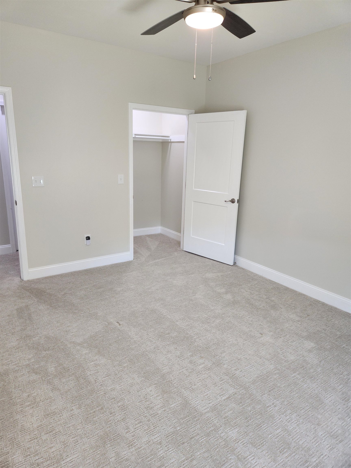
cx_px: 176
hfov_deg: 58.9
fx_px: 311
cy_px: 234
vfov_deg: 73.9
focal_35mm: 23
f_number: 1.8
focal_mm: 5.4
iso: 100
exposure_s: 1/120
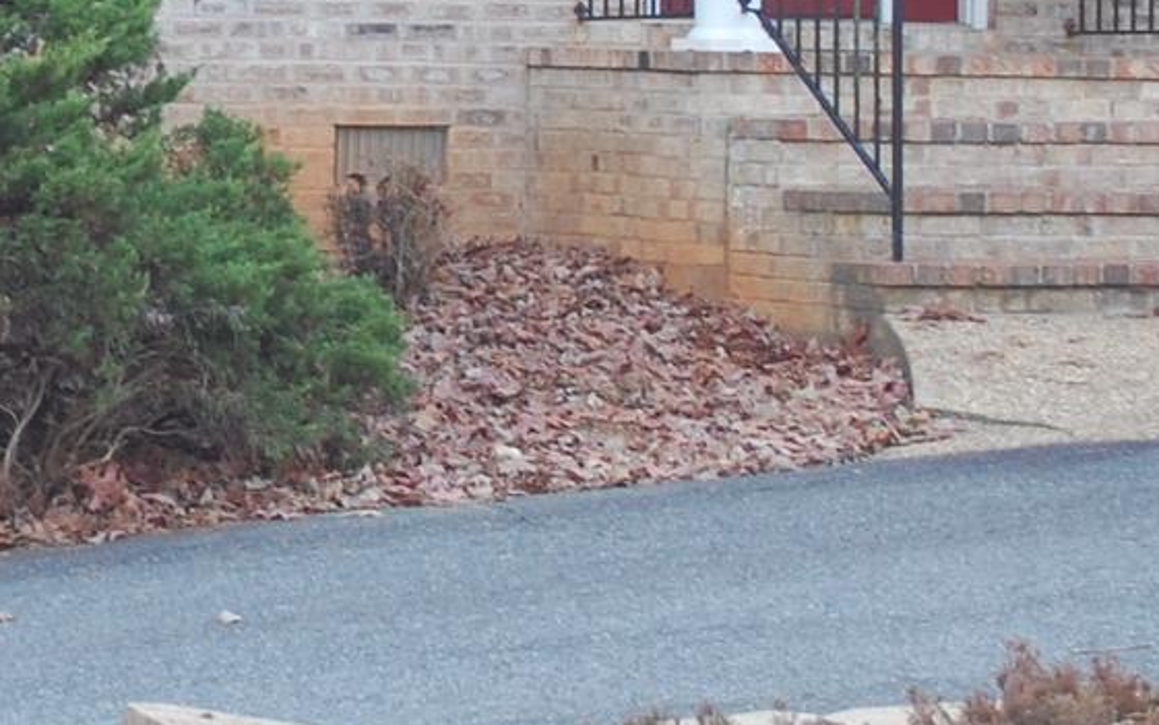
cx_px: -103
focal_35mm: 156
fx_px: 4929
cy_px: -129
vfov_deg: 8.3
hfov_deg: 13.2
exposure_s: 1/100
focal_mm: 28
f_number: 5
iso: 400
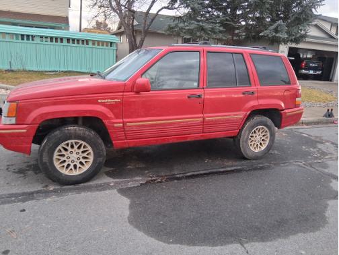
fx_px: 255
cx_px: 170
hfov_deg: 67.3
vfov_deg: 53.1
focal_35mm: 26
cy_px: 128
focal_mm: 3.98
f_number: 1.8
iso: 250
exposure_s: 1/120
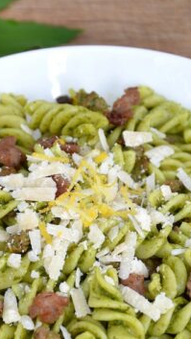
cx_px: 52
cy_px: 211
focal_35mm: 170
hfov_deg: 7.1
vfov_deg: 12.7
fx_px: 1531
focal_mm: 50
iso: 125
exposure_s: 1/15
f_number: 5
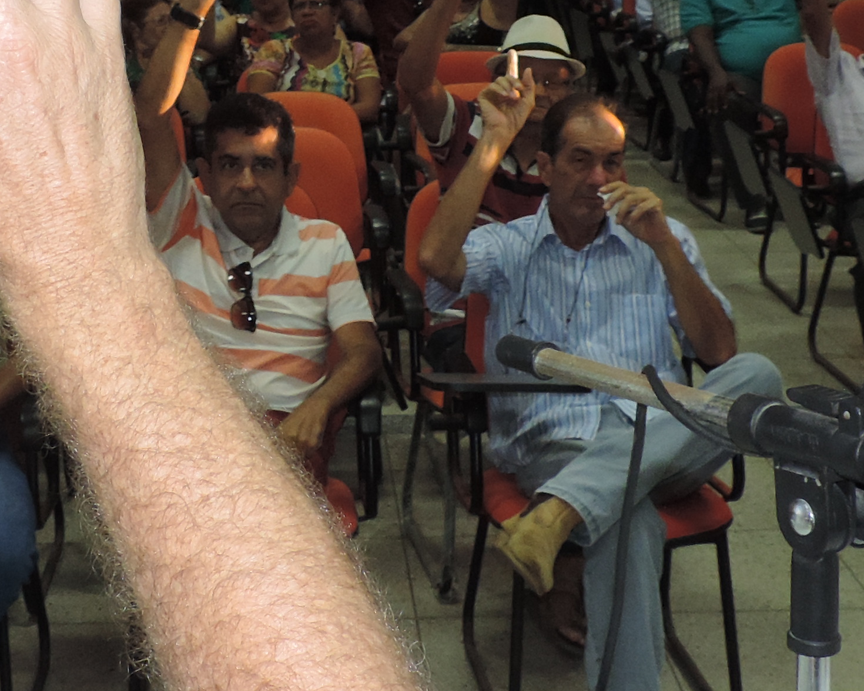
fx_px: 1995
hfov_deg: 24.2
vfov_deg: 19.5
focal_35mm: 78
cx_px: 230
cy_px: 137
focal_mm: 4.3
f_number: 3
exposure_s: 1/30
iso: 200
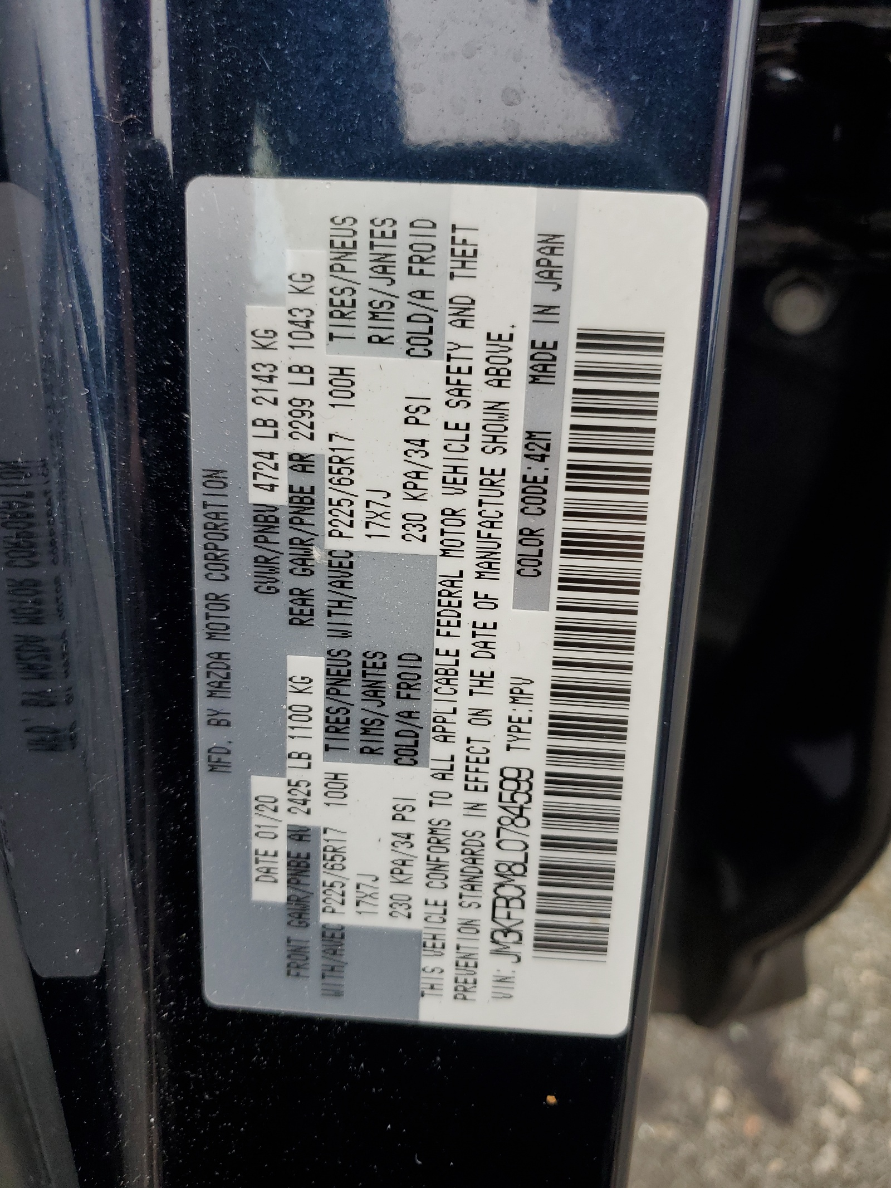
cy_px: 594
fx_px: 892
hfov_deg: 53.1
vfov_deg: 67.3
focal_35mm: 26
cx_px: 446
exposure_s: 1/182
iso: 50
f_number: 1.5
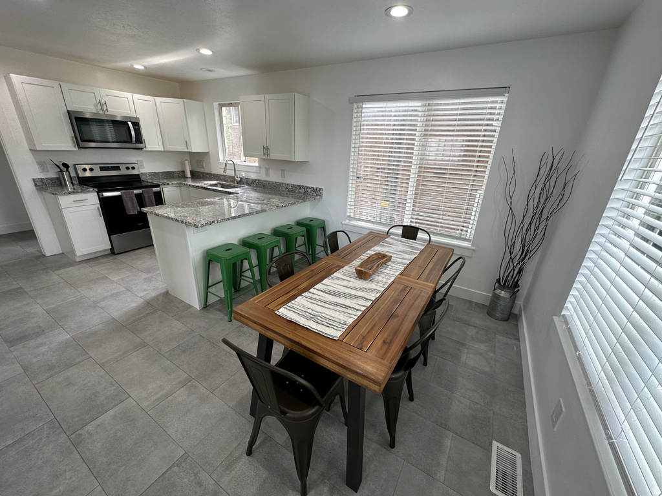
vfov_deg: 85.7
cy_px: 248
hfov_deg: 102.1
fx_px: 268
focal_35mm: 14
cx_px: 331
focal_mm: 2.22
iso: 80
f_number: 2.2
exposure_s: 1/120
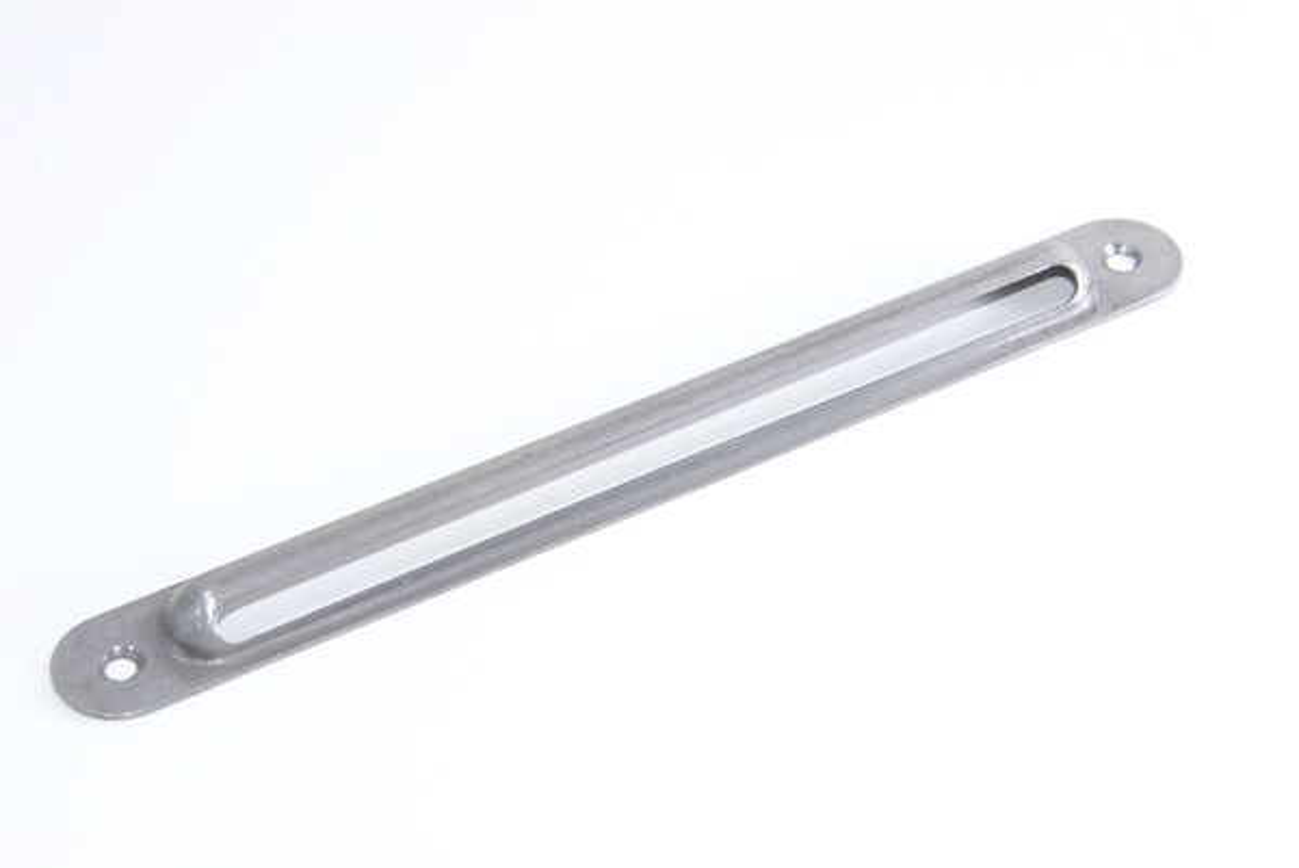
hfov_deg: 19.4
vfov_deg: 13.1
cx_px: 650
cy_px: 434
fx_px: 3791
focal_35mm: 105
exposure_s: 1/250
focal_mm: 105
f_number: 11
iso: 1600
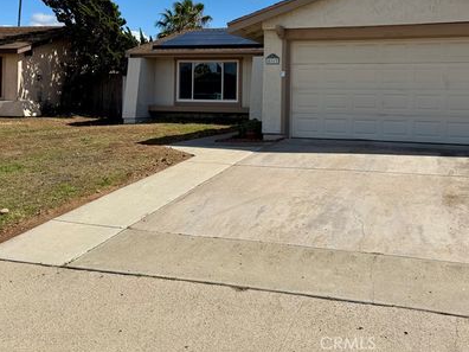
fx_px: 488
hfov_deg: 50.9
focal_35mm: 36
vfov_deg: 38.7
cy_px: 89
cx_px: 290
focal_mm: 6.76
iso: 80
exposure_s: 1/8130
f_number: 1.78
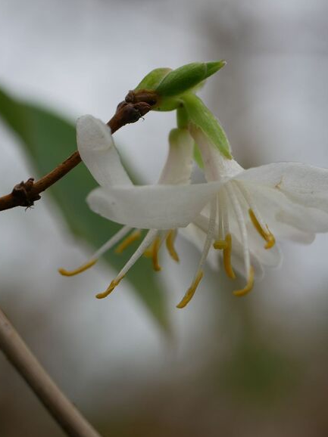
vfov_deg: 23.6
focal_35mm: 83
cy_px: 225
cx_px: 195
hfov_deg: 17.7
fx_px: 1049
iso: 200
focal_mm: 30
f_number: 3.2
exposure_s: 1/125
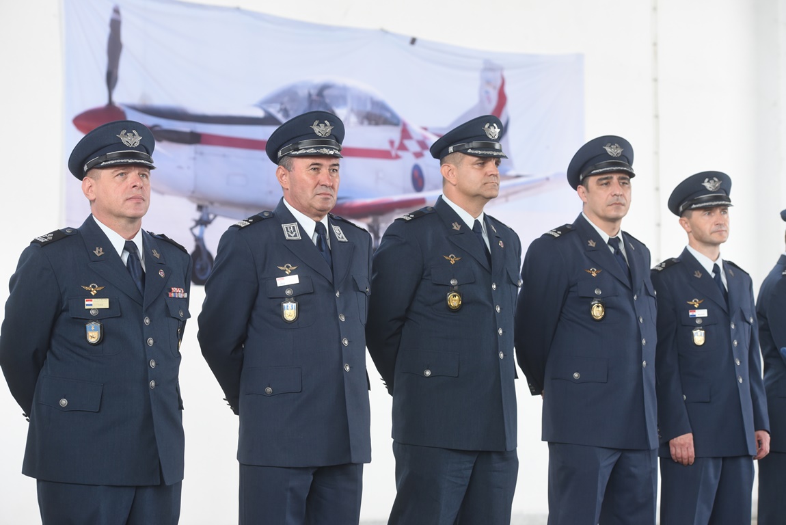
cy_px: 262
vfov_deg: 15.2
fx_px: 1966
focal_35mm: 90
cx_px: 393
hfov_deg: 22.6
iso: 1250
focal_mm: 90
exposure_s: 1/200
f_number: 5
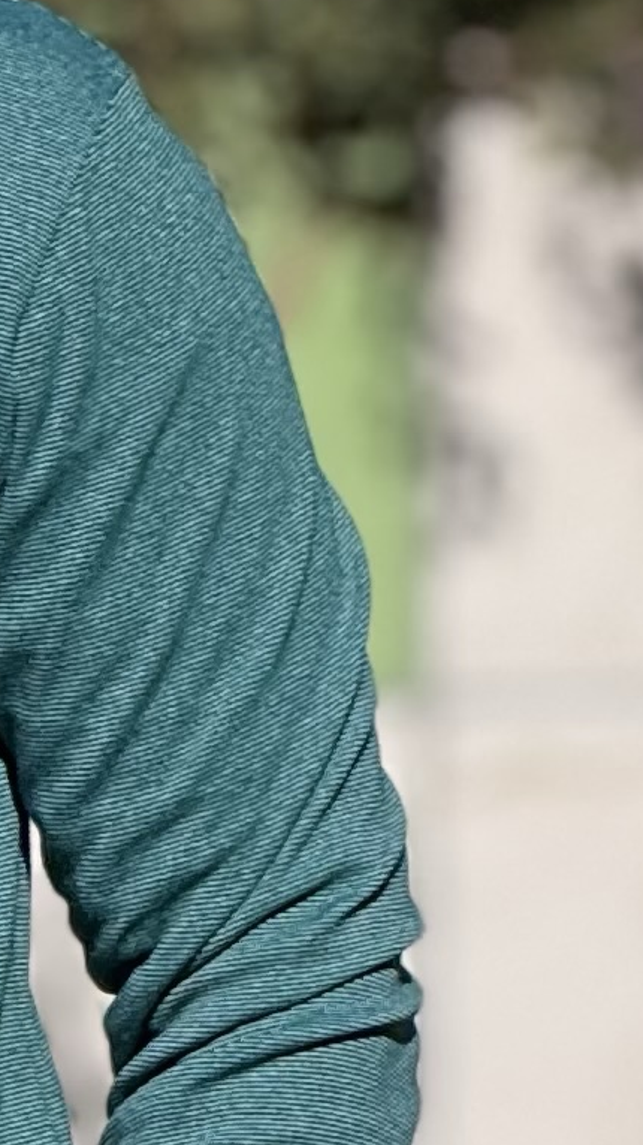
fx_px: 20896
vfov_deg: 3.1
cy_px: 1917
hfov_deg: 1.8
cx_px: -522
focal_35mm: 689
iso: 50
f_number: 2.8
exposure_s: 1/1818
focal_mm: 15.66
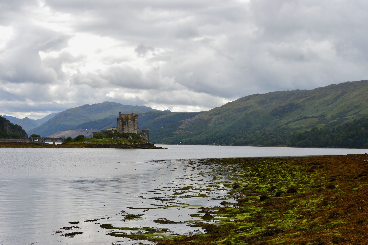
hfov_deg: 38.9
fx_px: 521
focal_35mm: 51
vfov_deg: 26.4
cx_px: 184
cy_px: 122
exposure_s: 1/500
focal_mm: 34
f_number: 11
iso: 400
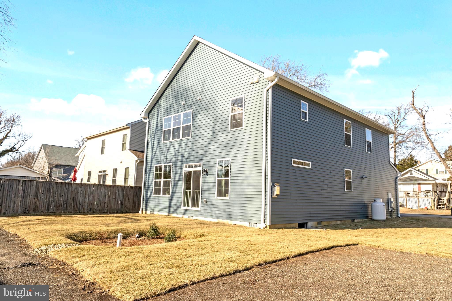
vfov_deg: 53.1
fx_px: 301
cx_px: 226
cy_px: 150
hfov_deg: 73.7
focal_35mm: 24
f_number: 8
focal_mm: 24
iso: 500
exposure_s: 1/800
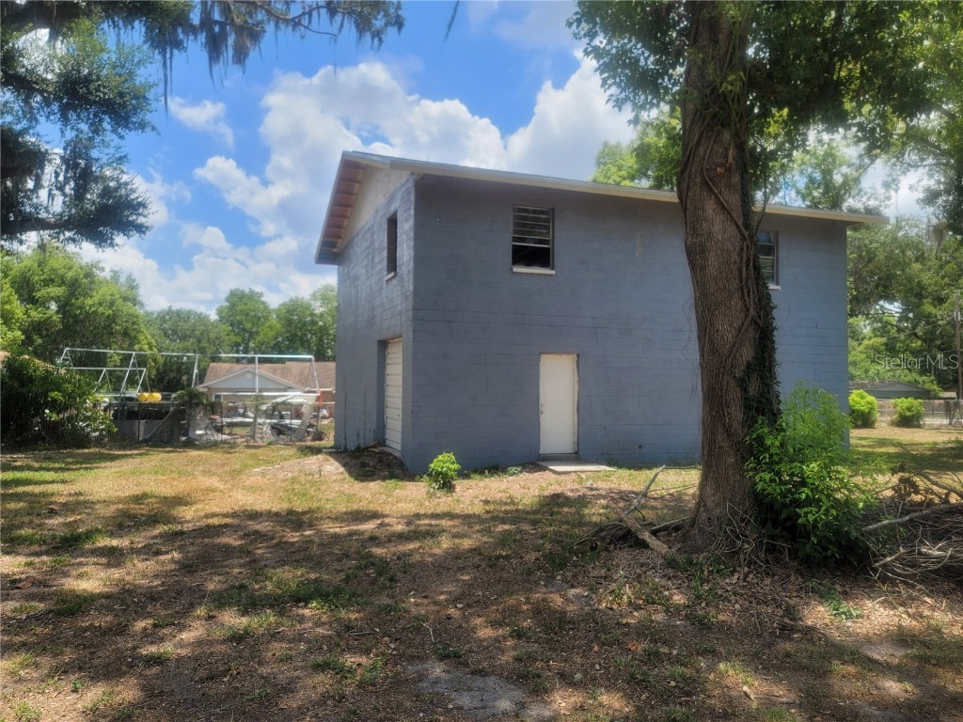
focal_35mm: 25
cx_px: 482
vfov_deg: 54.9
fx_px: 695
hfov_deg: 69.4
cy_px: 361
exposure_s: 1/659
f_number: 1.8
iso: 20
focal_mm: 7
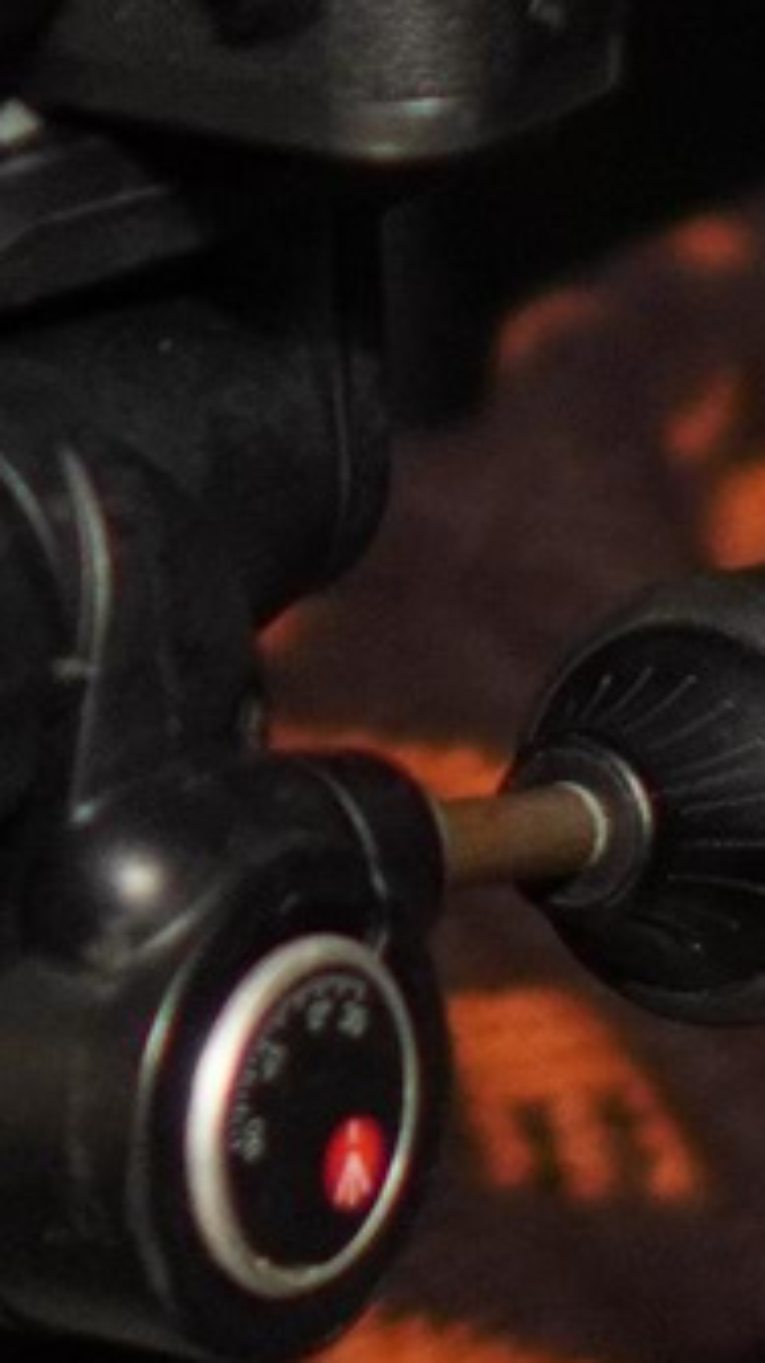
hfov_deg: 2.0
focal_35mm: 601
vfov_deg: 3.6
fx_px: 21711
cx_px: -692
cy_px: -401
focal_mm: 50
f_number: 1.8
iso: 640
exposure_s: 1/400
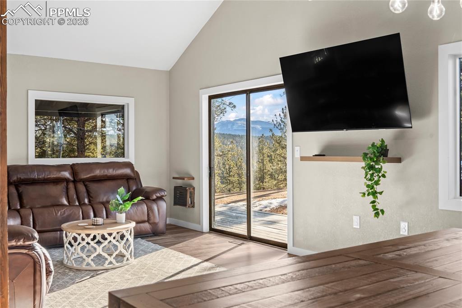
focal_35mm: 36
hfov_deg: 52.9
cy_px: 154
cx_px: 231
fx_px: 464
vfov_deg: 36.7
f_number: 8
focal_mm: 36.2
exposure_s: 1/25
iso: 500
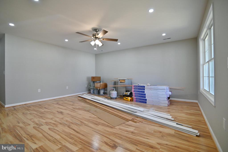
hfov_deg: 96.8
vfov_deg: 73.7
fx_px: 101
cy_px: 76
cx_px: 114
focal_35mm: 16
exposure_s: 1/200
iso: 400
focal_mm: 16
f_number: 2.8
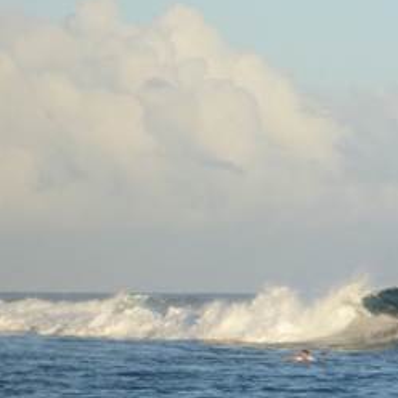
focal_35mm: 376
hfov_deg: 4.7
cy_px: 318
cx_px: 384
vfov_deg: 4.7
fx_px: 4891
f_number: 5.9
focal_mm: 22.8
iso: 100
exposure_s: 1/200
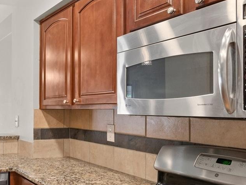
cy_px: 106
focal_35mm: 41
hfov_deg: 41.2
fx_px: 291
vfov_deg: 35.1
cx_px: 14
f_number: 7.1
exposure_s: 1/13
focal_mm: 17
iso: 800
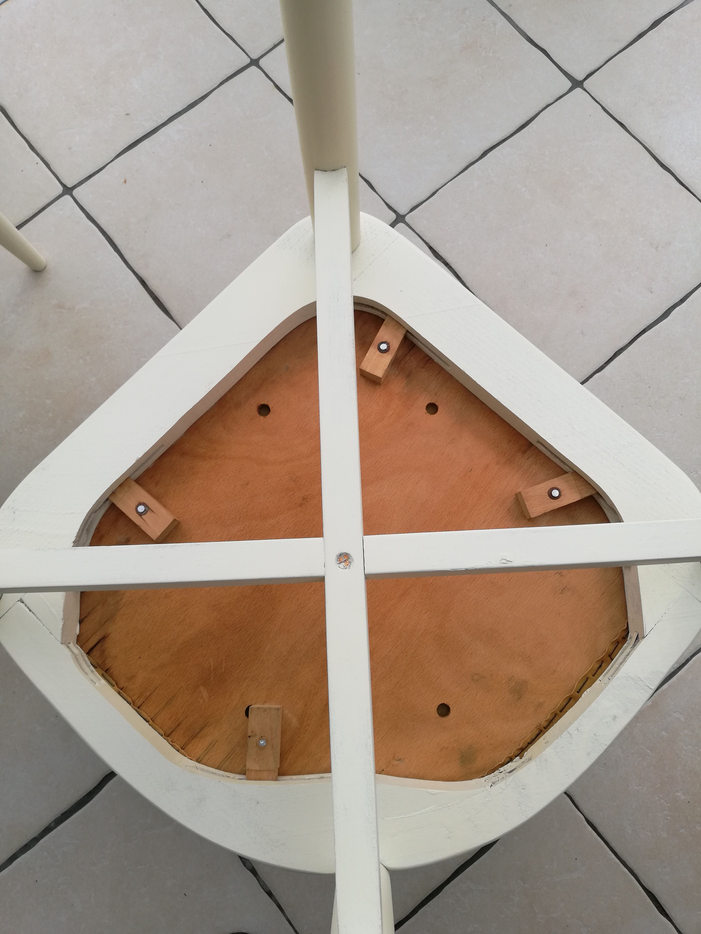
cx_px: 350
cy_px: 467
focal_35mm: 26
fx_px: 702
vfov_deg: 67.3
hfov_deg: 53.1
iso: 50
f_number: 2.2
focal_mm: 3.81
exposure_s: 1/208
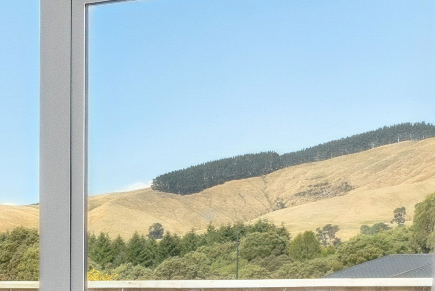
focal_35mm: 116
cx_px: -498
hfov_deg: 14.1
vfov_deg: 11.6
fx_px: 1399
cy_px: 344
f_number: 8
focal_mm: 15.1
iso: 640
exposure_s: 1/60
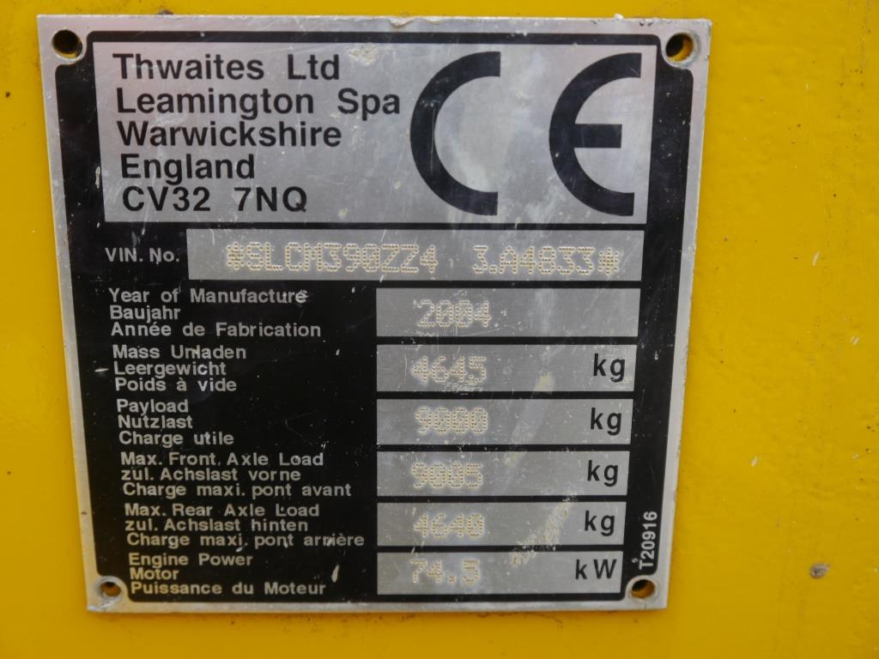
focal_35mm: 50
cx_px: 440
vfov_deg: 29.1
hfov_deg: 38.2
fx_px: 1270
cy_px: 330
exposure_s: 1/100
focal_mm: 25
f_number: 5
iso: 160
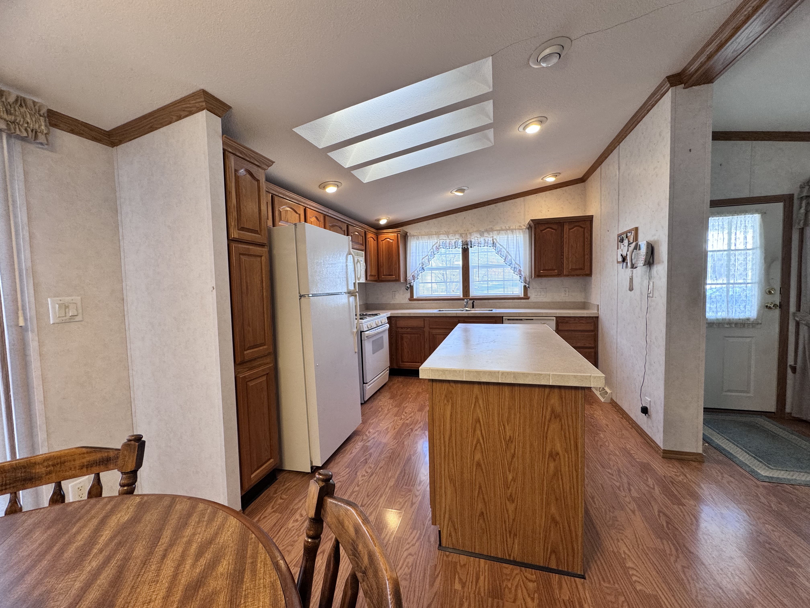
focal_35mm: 14
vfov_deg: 85.7
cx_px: 405
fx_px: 328
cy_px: 304
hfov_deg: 102.1
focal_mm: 2.22
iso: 160
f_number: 2.2
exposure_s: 1/120
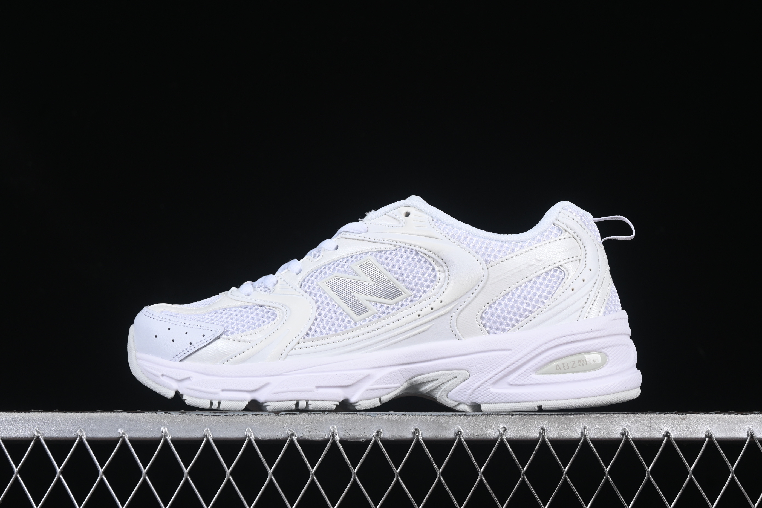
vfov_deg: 18.2
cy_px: 254
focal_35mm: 75
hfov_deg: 27.0
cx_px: 381
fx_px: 1587
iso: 160
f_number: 8
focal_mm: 50
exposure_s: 1/80
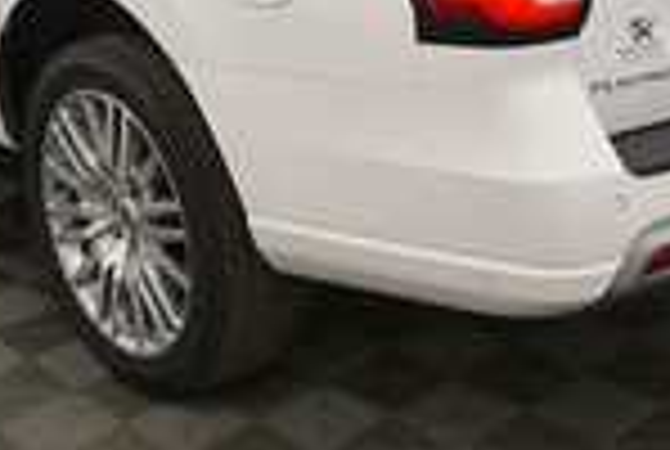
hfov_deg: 30.0
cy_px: -61
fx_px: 1249
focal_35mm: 67
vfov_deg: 19.4
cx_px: 328
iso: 720
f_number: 5.3
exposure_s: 1/250
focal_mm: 17
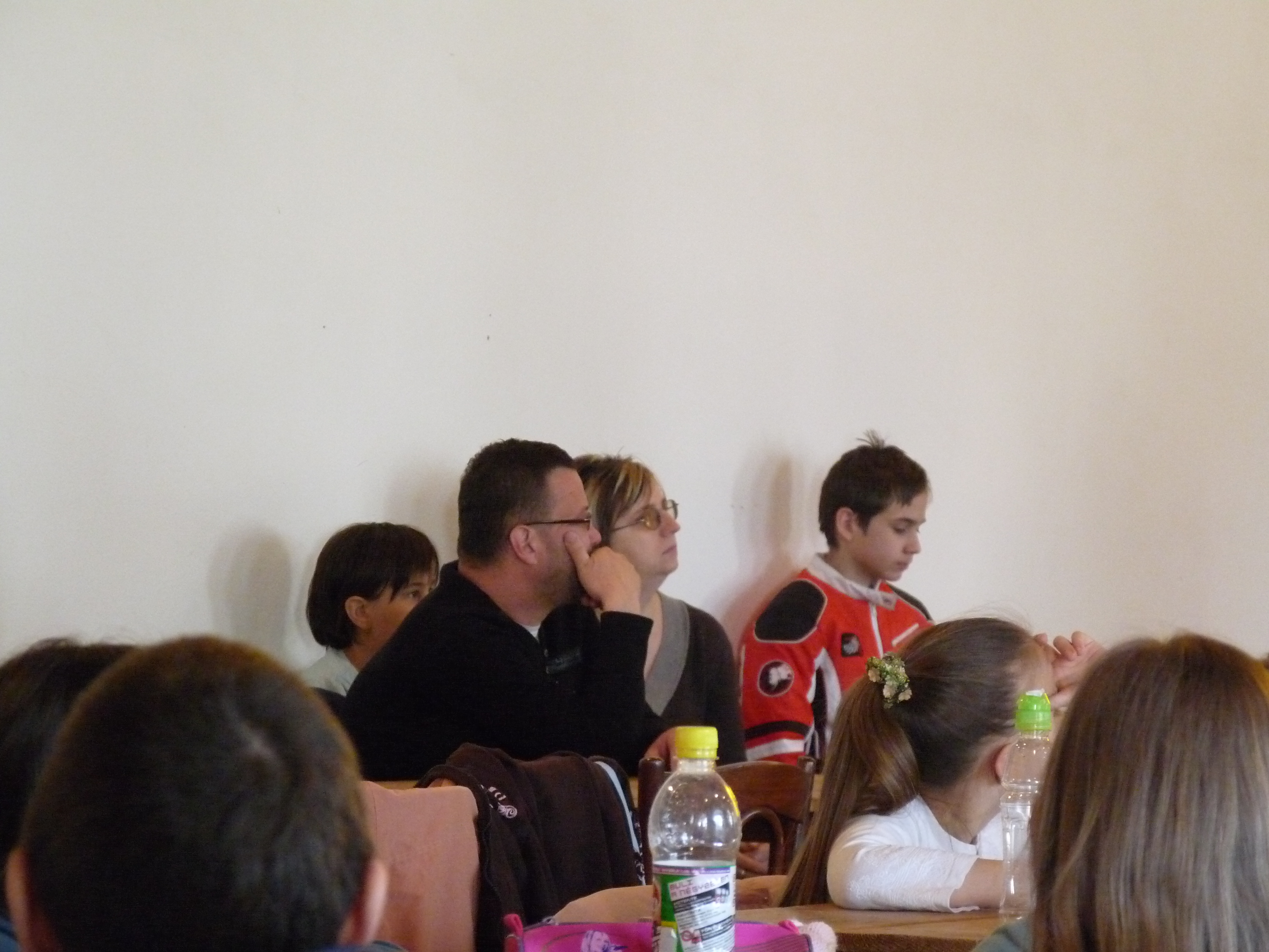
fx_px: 6452
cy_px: 476
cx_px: 634
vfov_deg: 8.4
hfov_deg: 11.2
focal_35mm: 176
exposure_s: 1/40
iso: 800
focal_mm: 31.2
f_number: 3.7
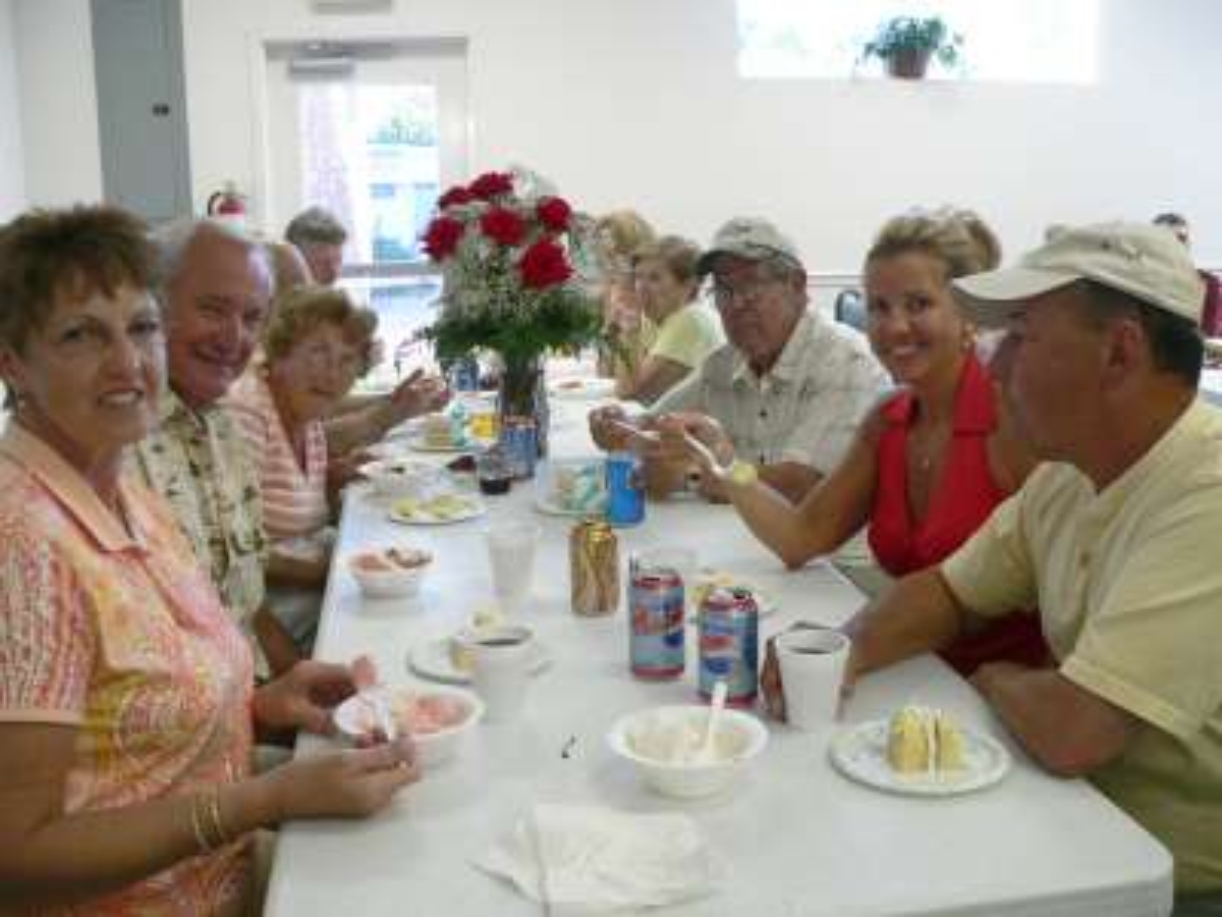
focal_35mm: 36
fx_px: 1271
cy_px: 458
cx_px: 611
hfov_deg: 51.4
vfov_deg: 39.7
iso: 200
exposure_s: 1/50
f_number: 2.8
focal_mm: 6
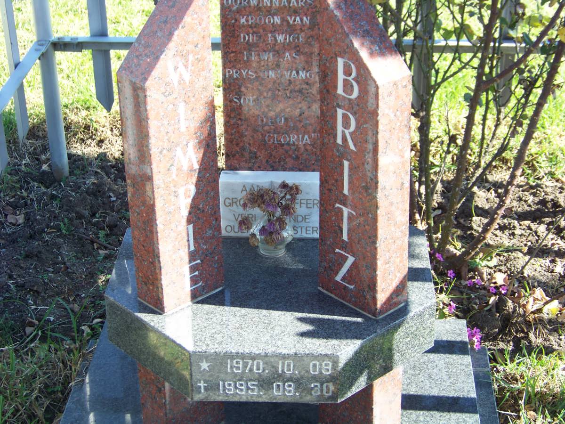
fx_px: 1143
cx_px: 282
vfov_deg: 21.0
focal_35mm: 70
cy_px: 212
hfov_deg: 27.8
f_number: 3.2
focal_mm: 11.7
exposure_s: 1/160
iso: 64
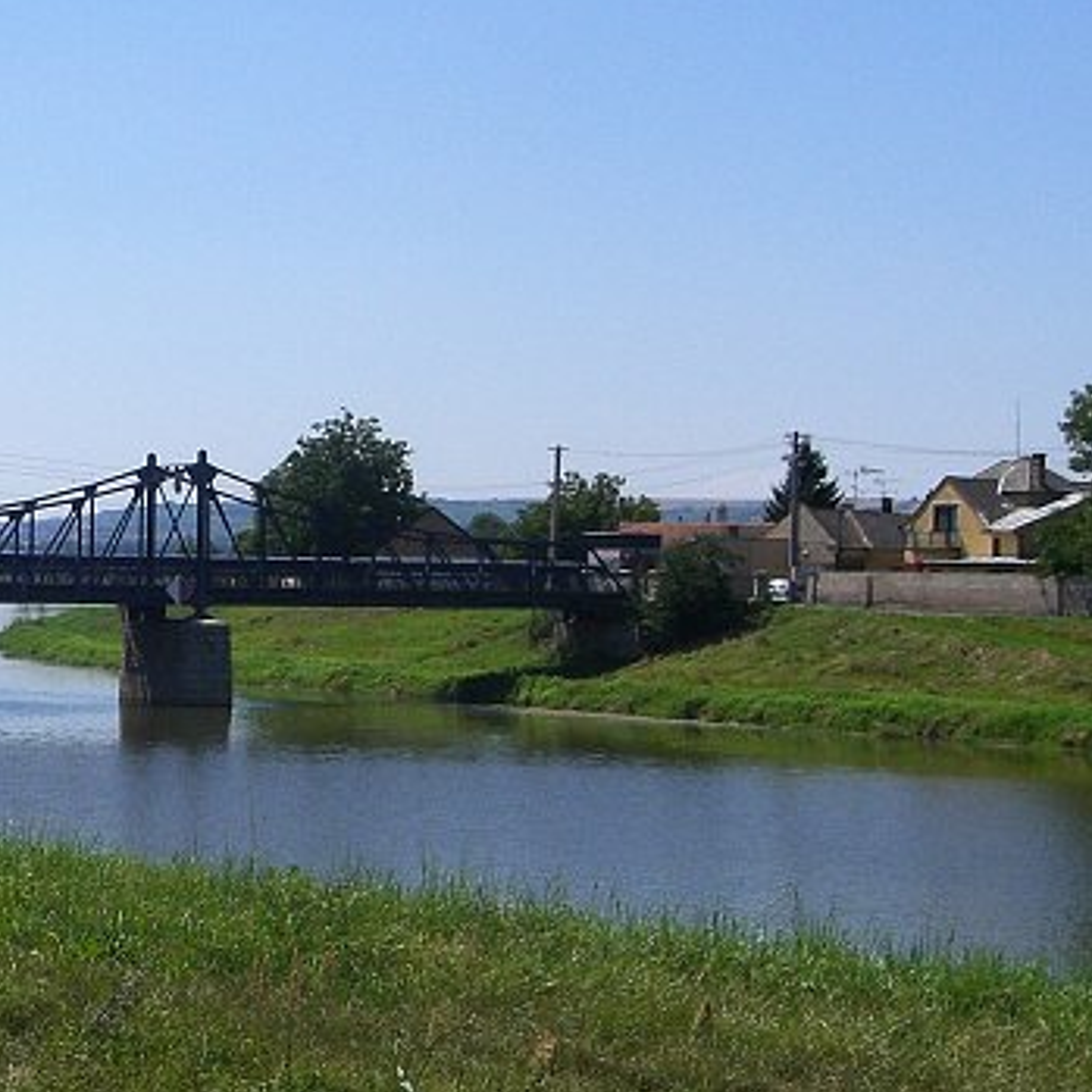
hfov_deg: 21.7
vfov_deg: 22.5
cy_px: 554
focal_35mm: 77
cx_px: -3
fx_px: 2748
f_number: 4.4
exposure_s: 1/1250
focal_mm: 6.3
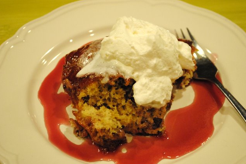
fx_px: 499
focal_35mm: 73
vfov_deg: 18.7
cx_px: 124
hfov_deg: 27.7
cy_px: 83
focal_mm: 48
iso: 1600
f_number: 5.6
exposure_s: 1/30
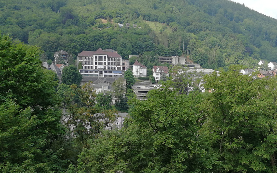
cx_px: 180
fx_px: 294
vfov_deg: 32.7
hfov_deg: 49.7
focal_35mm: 39
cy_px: 97
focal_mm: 3.95
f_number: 2.2
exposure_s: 1/621
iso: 50
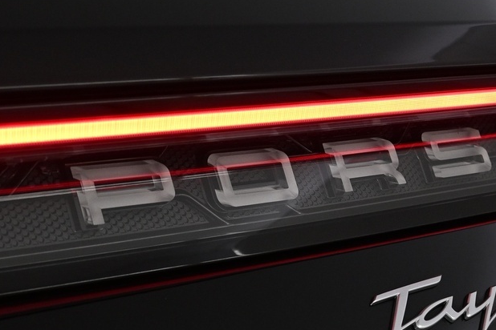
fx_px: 1056
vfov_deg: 17.8
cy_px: 193
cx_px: 375
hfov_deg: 26.1
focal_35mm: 77
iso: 640
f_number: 4.5
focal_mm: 19.5
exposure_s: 1/80
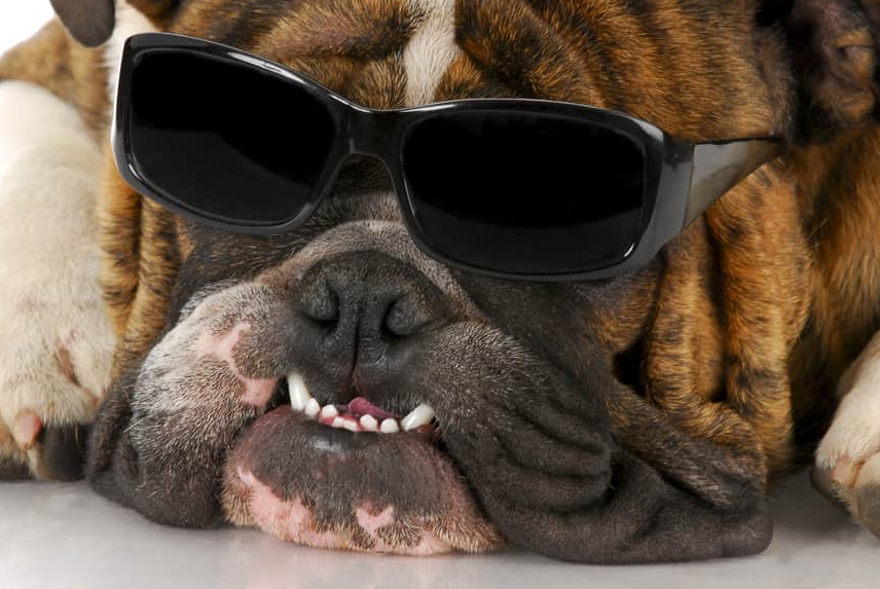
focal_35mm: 350
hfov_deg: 5.9
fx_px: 8566
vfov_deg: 3.9
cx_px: 503
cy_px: 250
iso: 100
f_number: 11
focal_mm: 200
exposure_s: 1/60
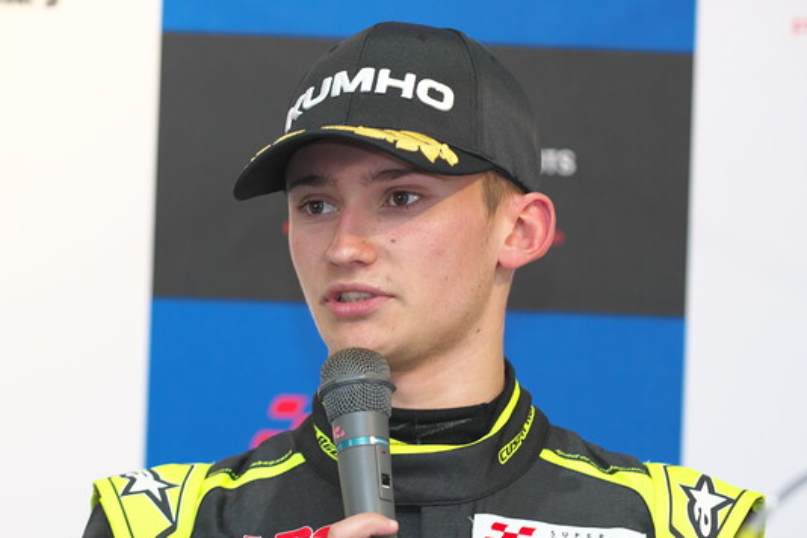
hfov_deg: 7.8
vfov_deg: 5.2
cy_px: 361
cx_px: 408
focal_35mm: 263
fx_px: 5895
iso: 450
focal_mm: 130
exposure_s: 1/200
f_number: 2.8
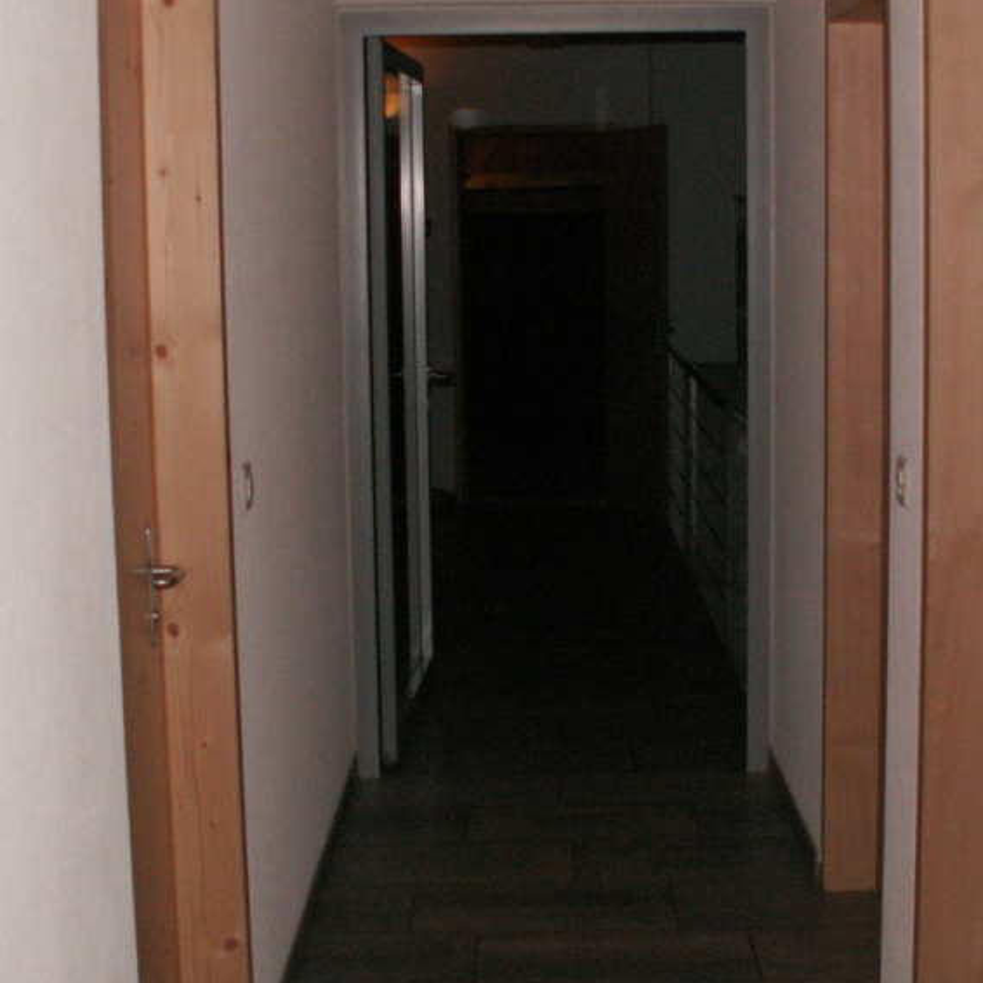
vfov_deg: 30.5
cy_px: 403
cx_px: 568
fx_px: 1799
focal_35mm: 56
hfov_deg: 30.5
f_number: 2.8
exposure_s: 1/40
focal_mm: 5.86
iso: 160
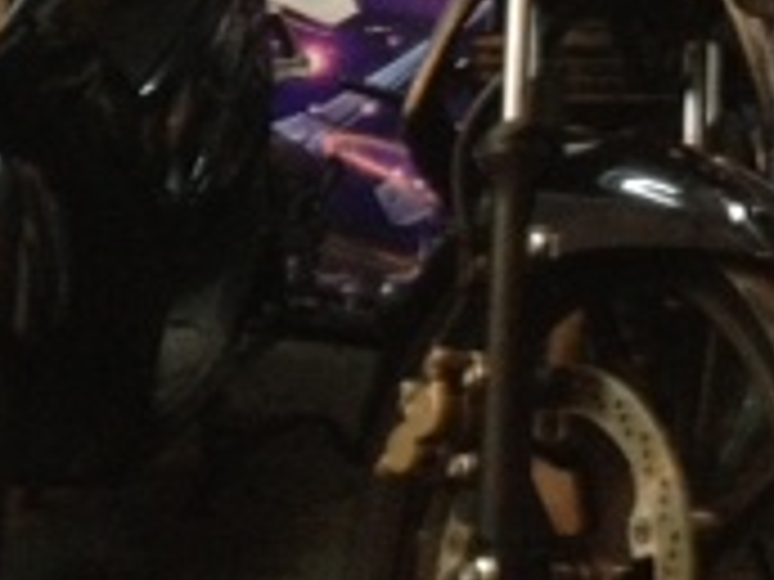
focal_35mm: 130
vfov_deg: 11.1
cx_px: 36
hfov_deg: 15.0
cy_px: -184
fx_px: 2907
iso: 400
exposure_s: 1/15
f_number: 2.4
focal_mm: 4.28
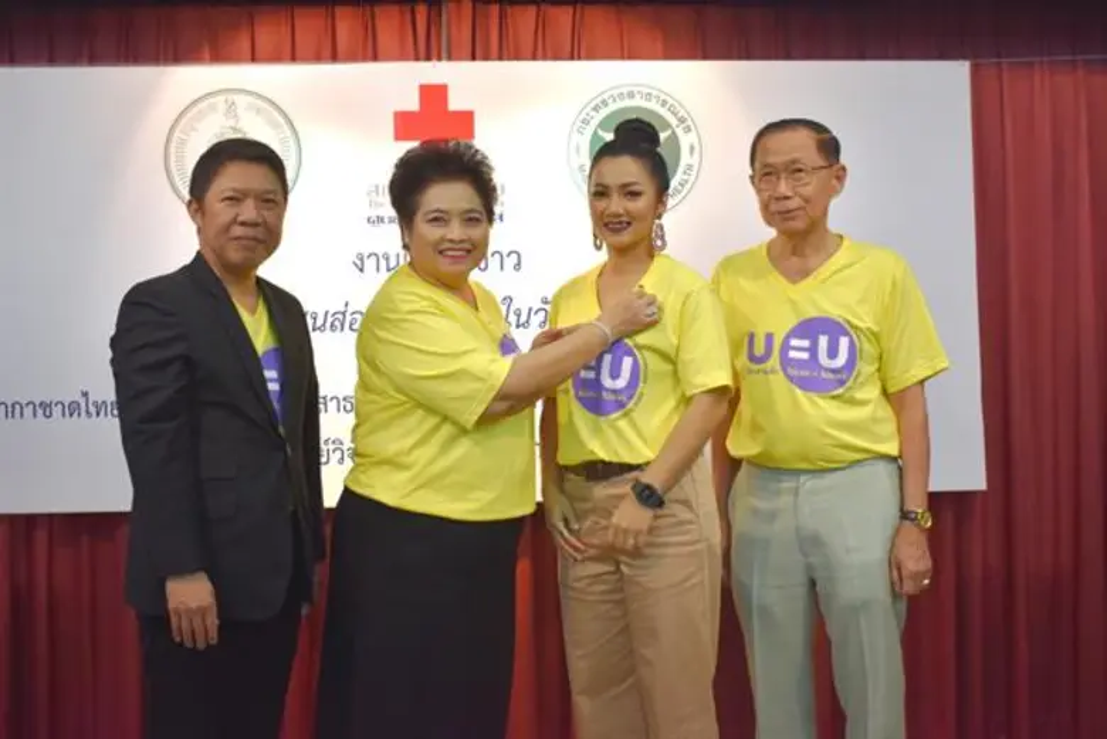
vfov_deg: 30.9
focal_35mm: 44
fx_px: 1338
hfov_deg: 44.9
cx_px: 554
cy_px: 370
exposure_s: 1/60
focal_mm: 29
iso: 500
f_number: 4.2
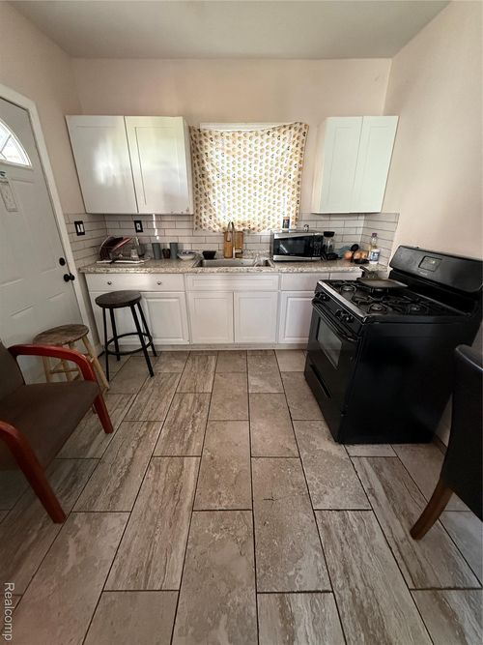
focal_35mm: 14
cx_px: 242
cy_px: 322
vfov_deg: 102.1
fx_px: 261
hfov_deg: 85.7
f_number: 2.2
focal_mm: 2.22
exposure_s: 1/60
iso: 800
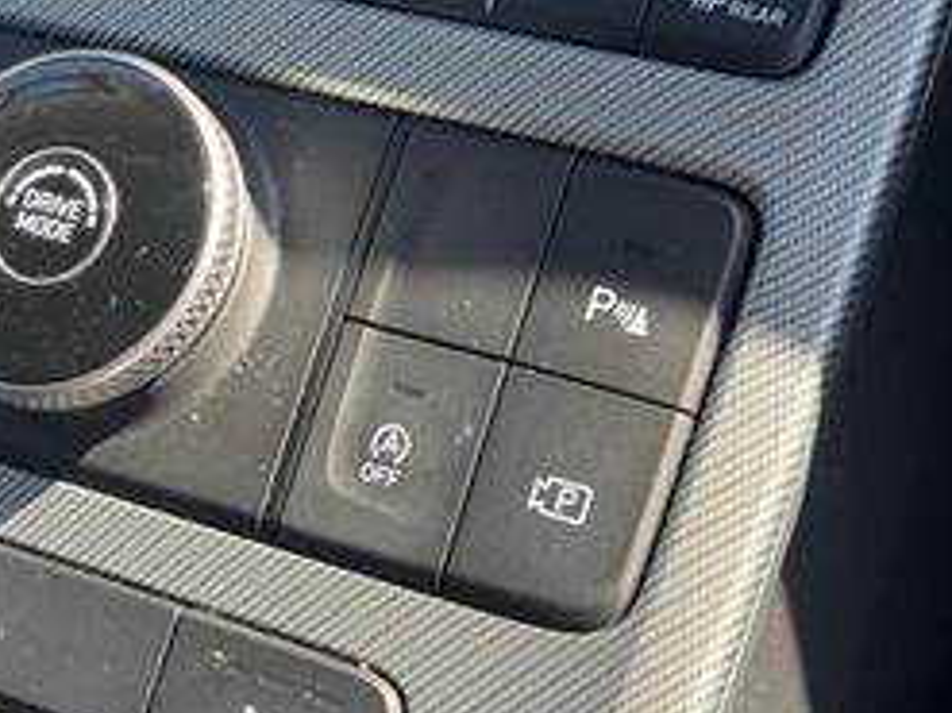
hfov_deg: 19.7
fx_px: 2694
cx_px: 89
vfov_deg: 15.0
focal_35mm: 98
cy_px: 227
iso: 64
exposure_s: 1/212
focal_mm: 6.76
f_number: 1.78
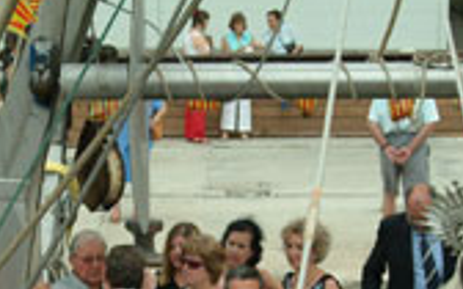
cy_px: 351
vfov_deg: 8.9
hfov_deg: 14.3
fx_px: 1842
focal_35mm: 146
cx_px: 215
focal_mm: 40
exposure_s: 1/350
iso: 800
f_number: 11
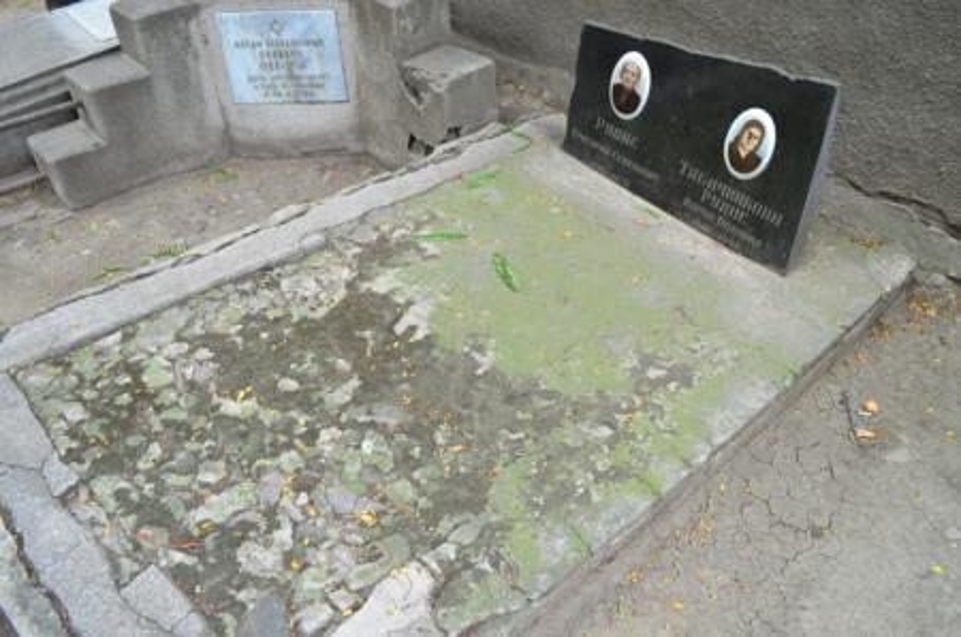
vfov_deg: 47.7
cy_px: 318
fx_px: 719
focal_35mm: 27
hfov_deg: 67.5
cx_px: 480
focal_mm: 18
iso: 250
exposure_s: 1/40
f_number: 5.6
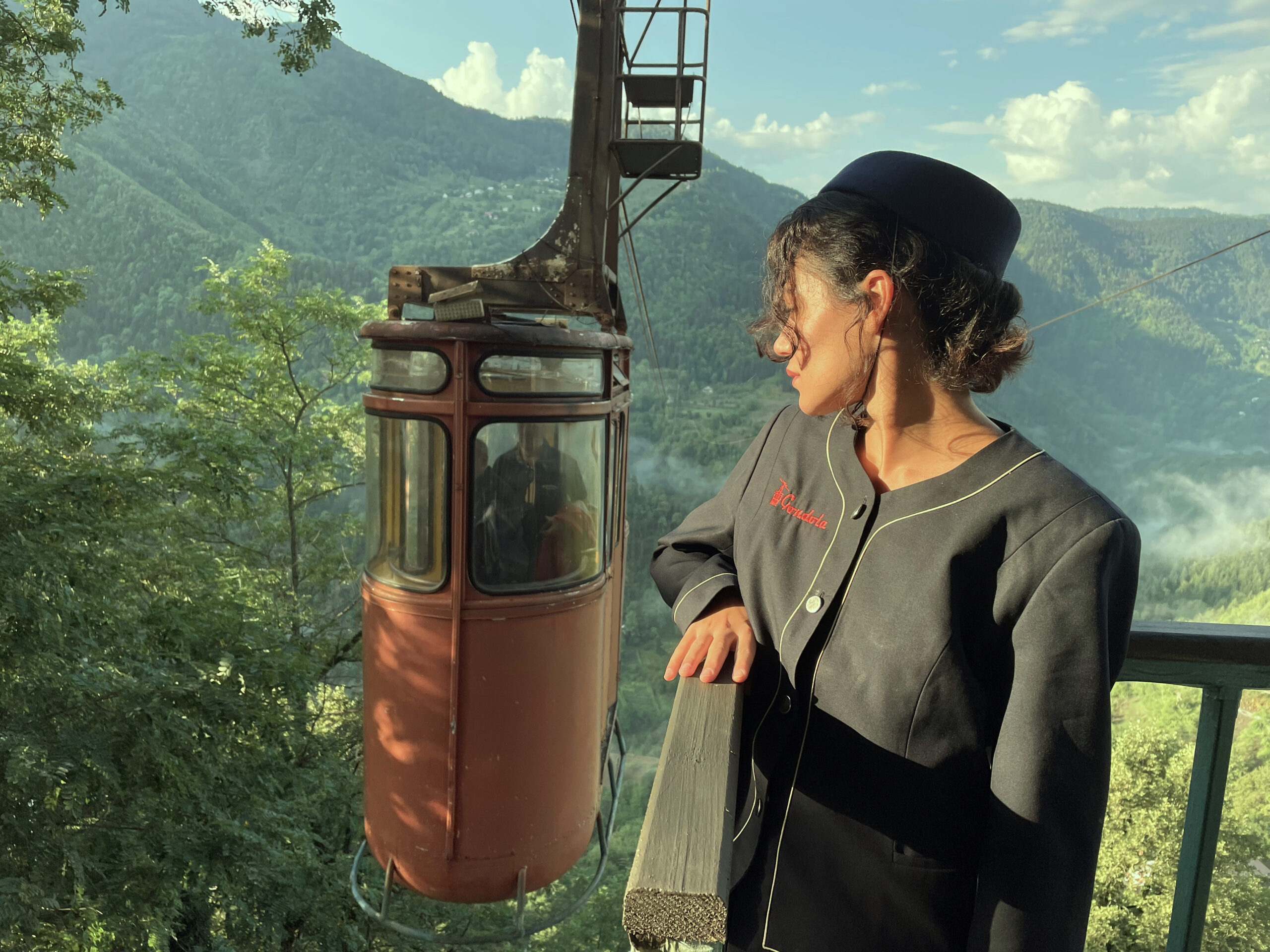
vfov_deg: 53.1
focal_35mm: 26
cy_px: 476
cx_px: 635
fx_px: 954
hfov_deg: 67.3
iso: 32
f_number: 1.6
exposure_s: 1/1024
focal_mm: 4.2
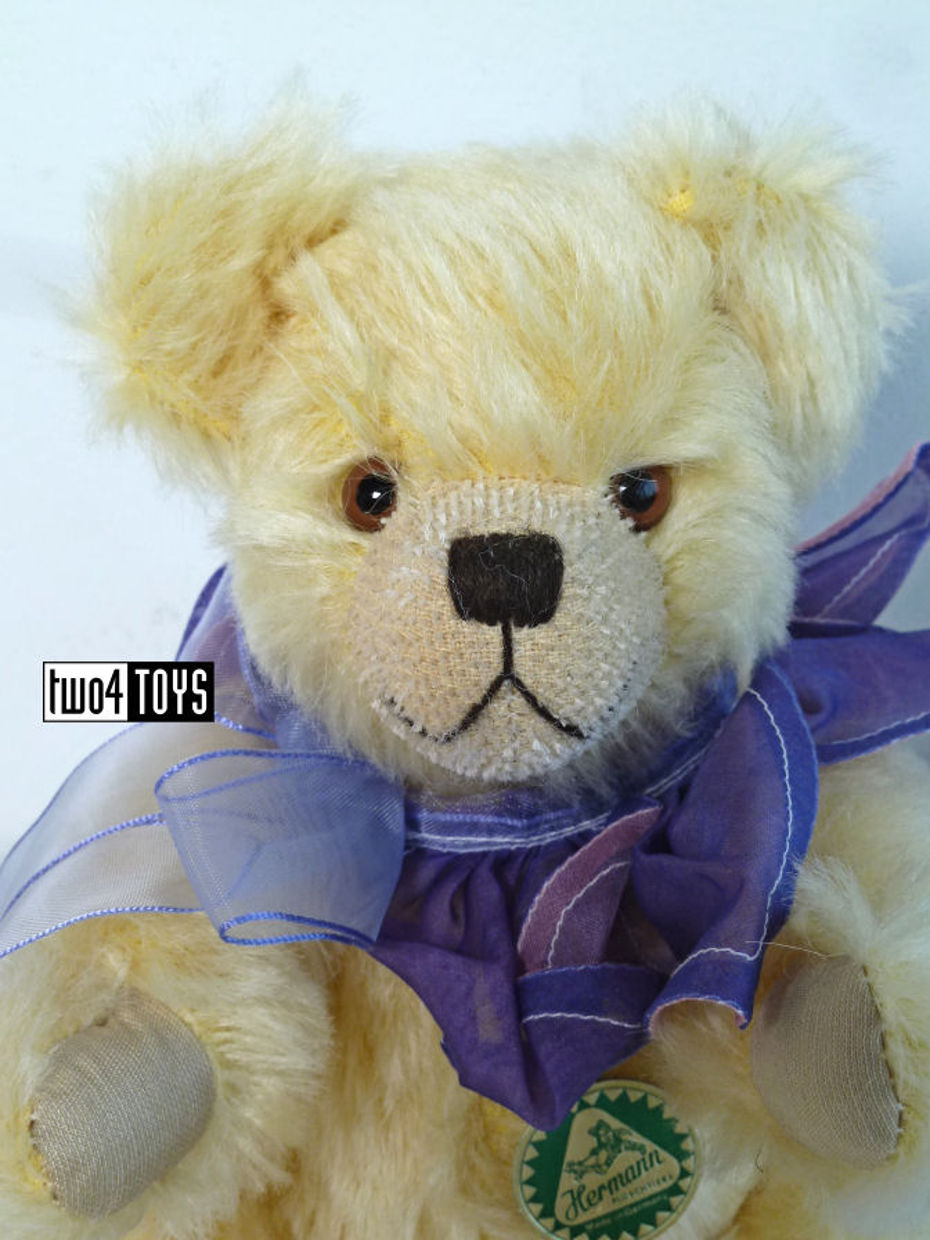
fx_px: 1970
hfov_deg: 26.6
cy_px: 620
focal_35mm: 55
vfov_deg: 34.9
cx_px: 465
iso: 125
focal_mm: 9.1
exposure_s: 1/40
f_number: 3.9
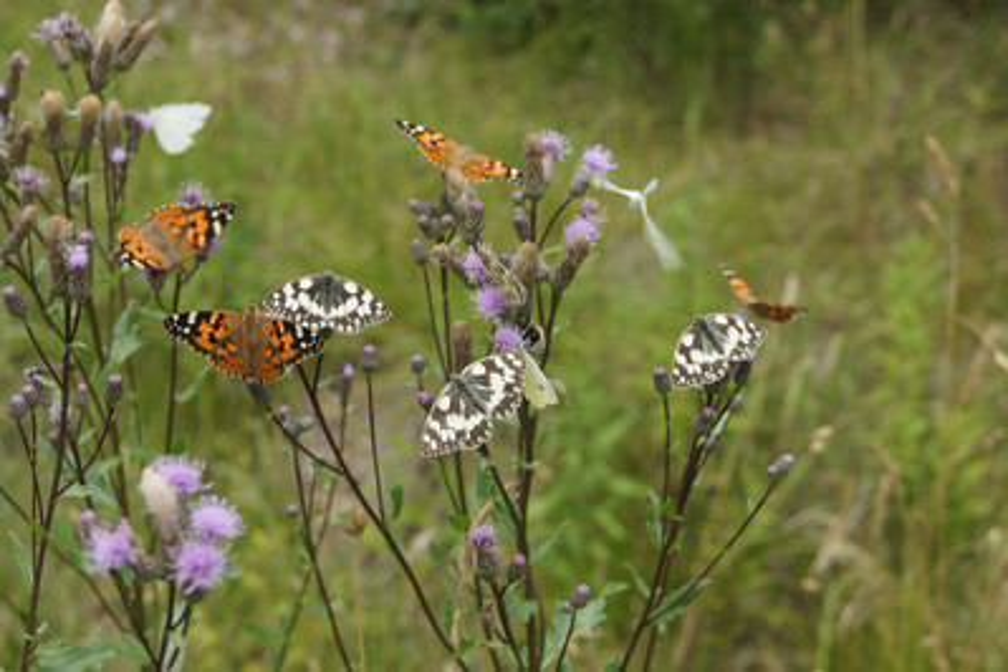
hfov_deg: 24.6
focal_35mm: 82
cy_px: 336
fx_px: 2310
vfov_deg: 16.6
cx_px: 504
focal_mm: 55
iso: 200
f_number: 8
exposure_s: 1/160
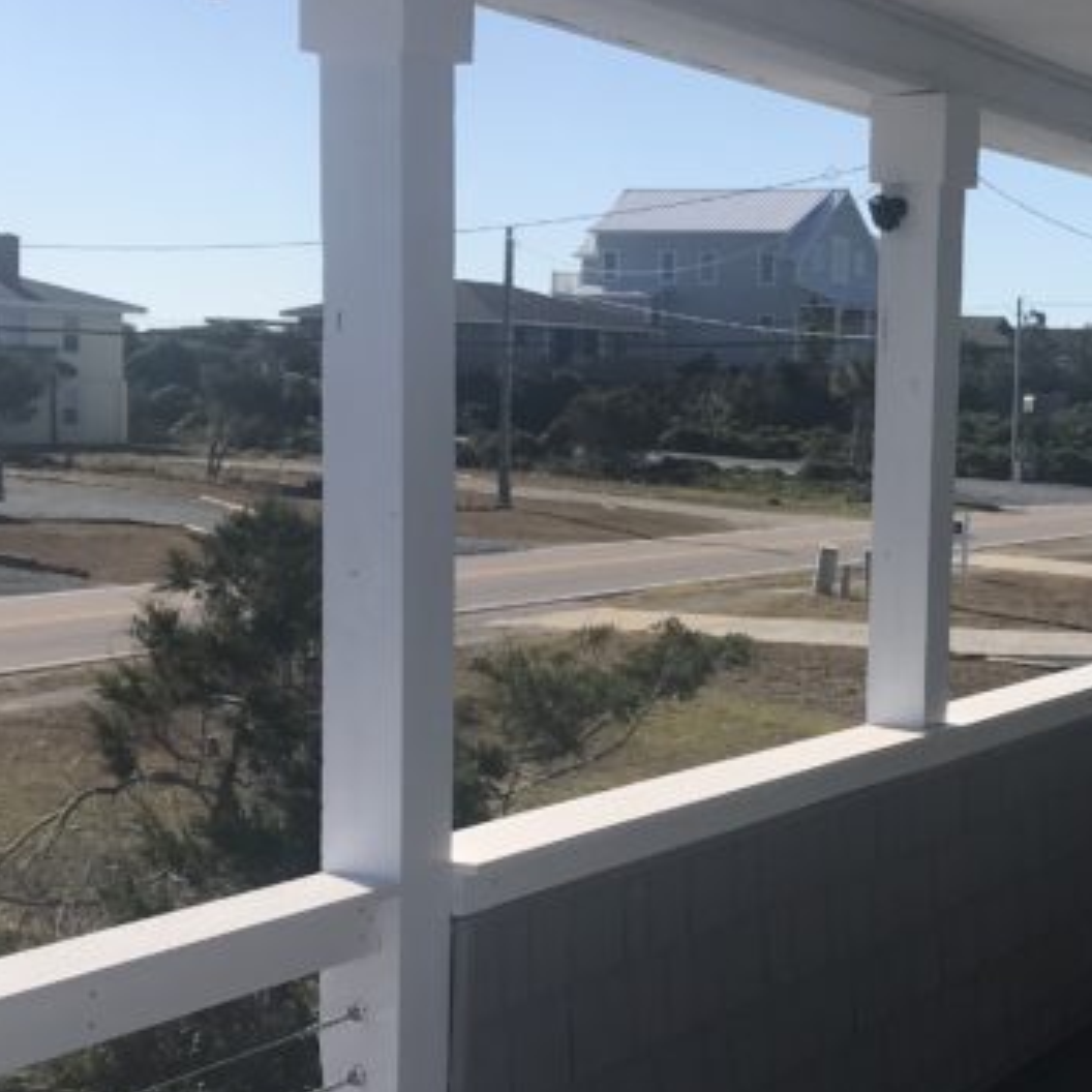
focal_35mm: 72
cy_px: 735
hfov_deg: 23.7
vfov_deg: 23.9
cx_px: 825
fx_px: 2570
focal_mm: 3.99
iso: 20
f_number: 1.8
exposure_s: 1/2660
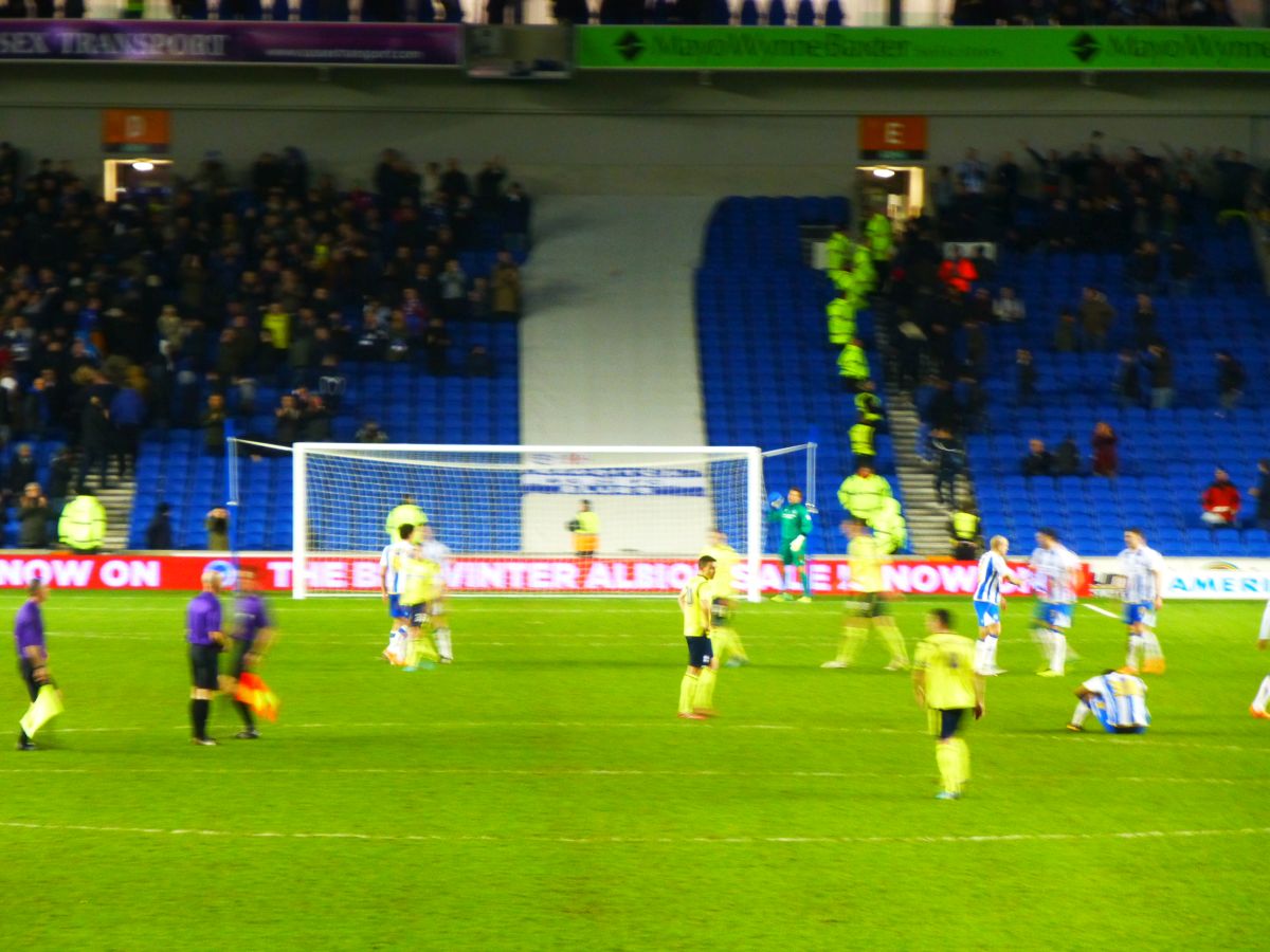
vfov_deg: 6.9
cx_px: 635
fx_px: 7851
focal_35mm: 214
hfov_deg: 9.2
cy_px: 476
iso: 400
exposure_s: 1/10
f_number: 5.6
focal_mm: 38.2
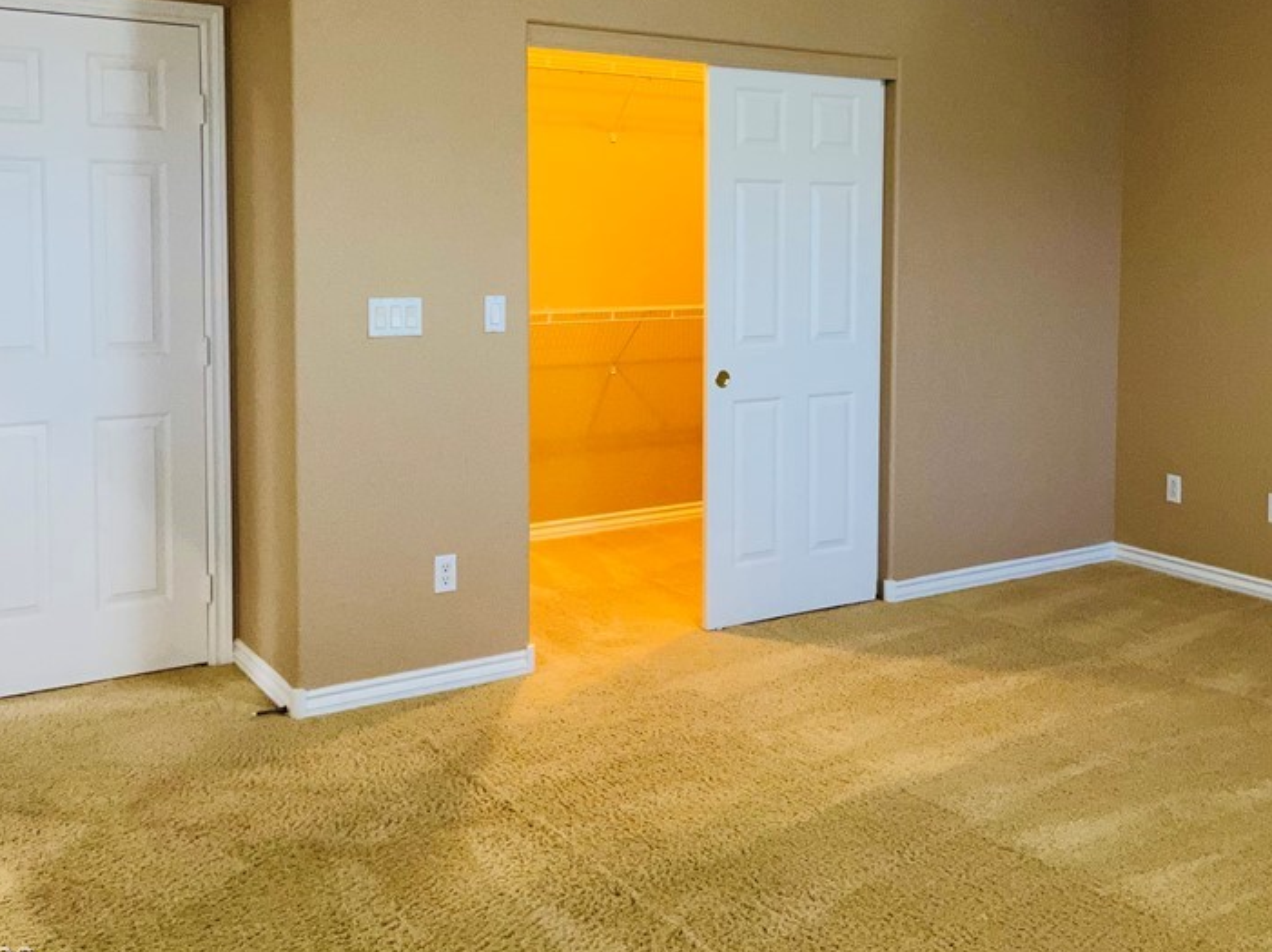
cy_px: 306
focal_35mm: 38
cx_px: 780
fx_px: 1396
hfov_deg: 48.6
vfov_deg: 37.2
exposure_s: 1/60
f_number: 1.6
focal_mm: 5.1
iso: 400
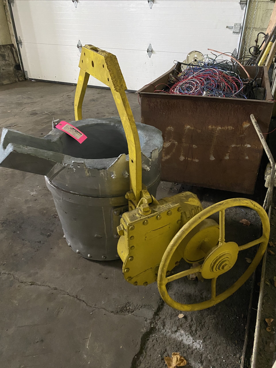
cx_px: 138
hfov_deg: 53.1
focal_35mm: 26
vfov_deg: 67.3
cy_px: 184
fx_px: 276
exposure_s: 1/30
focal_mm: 4.25
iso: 1000
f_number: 1.8
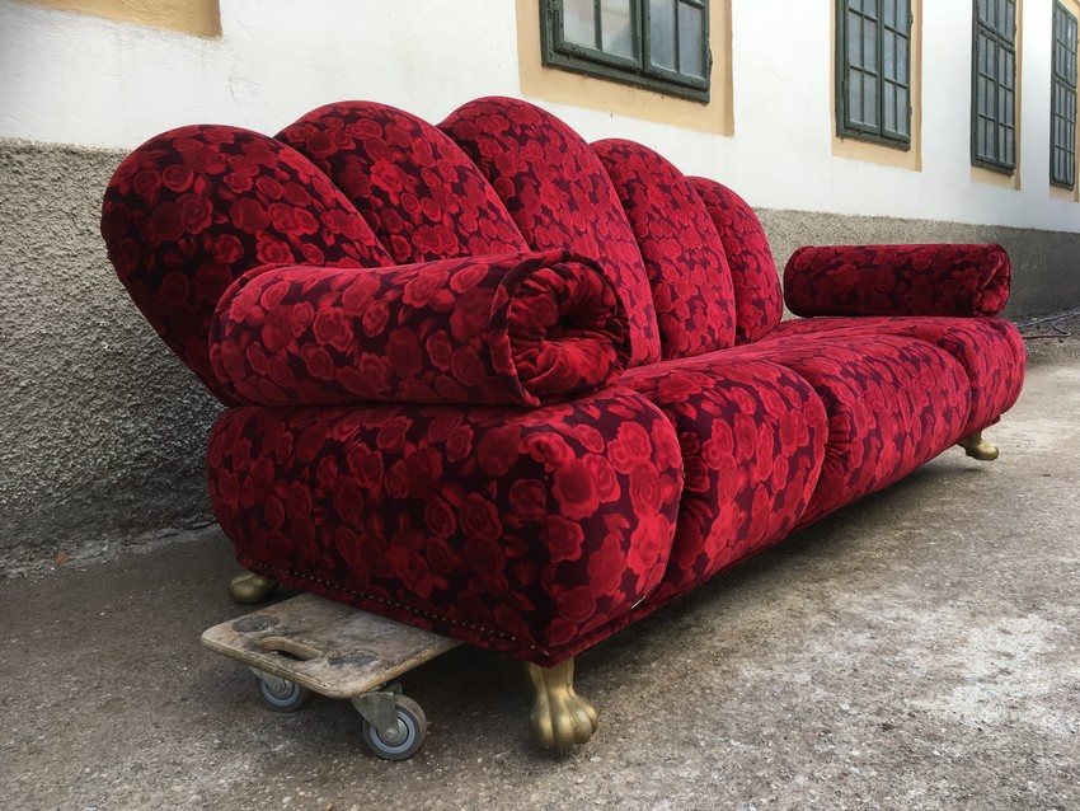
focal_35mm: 29
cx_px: 540
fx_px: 905
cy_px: 406
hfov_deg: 61.6
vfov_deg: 48.2
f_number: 2.2
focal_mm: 4.15
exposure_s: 1/278
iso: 25
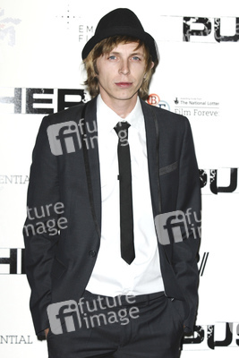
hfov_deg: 11.4
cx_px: 120
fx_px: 1194
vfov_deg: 17.1
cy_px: 179
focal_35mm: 120
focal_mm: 80
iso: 320
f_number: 4.5
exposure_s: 1/200
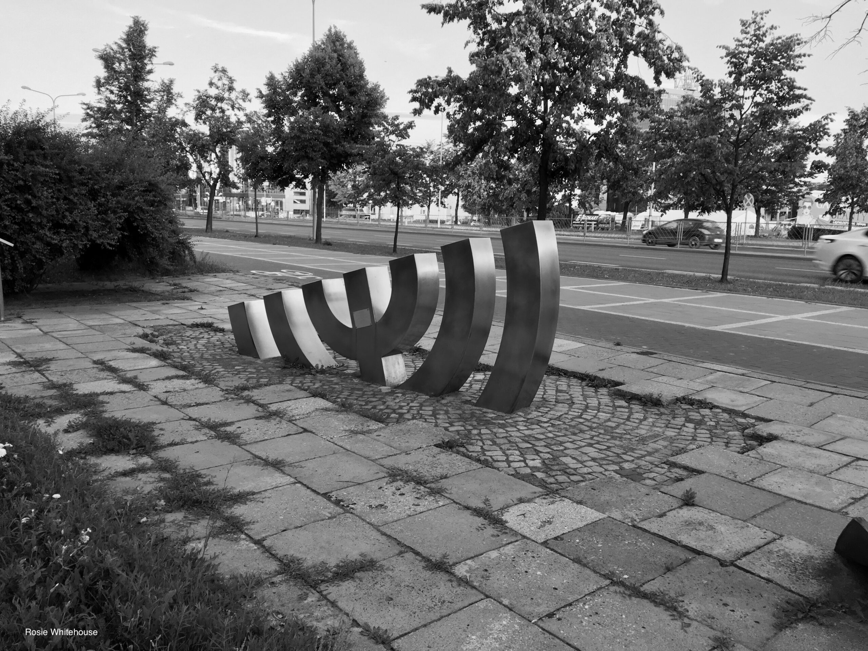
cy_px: 326
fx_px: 727
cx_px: 434
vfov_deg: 48.2
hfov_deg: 61.7
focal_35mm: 29
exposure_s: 1/100
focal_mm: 4.15
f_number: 2.2
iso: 40
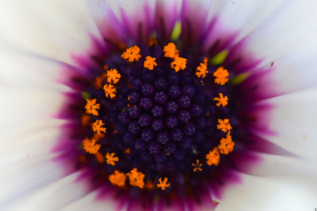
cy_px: 110
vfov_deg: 7.7
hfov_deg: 11.5
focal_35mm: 179
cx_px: 172
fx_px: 1572
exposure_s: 1/60
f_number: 5.3
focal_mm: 105
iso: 720
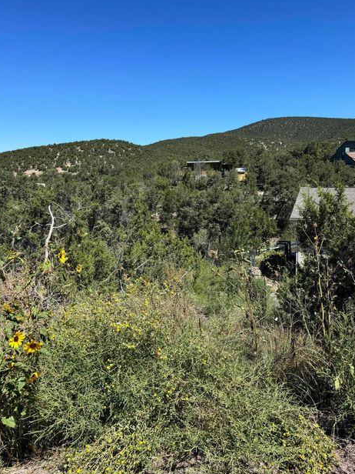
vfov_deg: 67.2
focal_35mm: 26
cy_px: 222
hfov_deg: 53.1
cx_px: 171
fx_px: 356
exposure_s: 1/3802
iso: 80
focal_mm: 6.76
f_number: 1.78
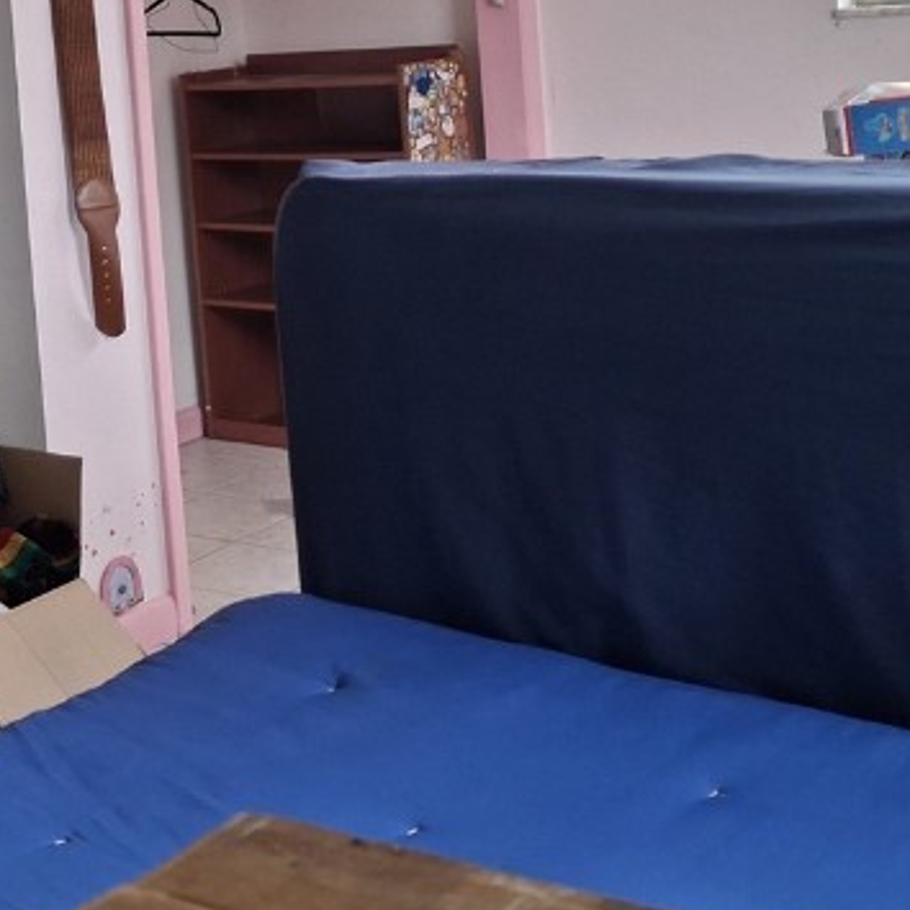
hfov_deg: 25.8
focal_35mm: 64
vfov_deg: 25.9
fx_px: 1903
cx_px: 49
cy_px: 75
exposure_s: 1/120
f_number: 1.8
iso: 50
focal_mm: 4.69
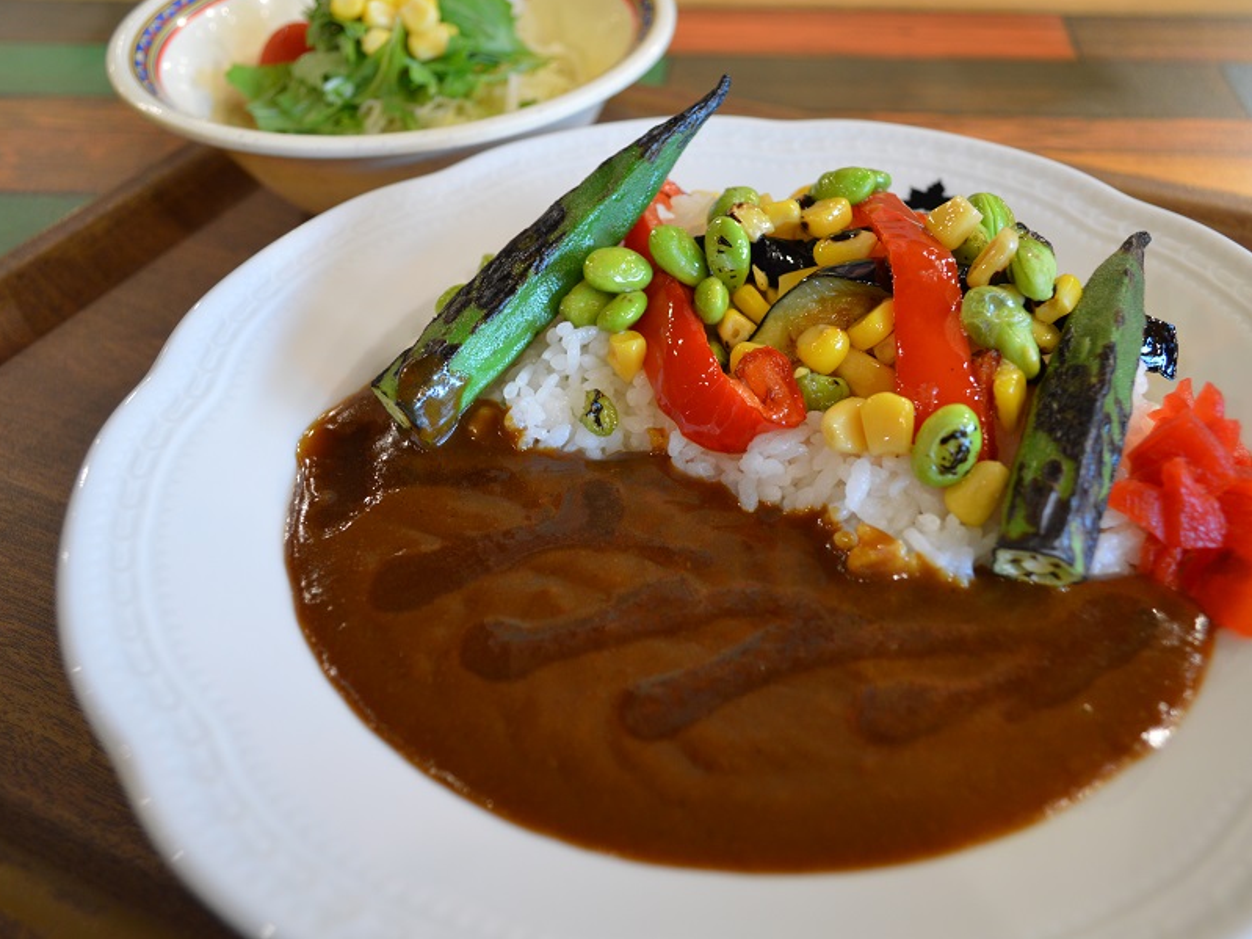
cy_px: 469
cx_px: 700
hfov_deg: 55.2
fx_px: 1193
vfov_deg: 42.9
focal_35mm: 33
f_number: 3.8
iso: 400
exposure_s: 1/25
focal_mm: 20
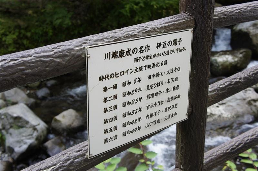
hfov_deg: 45.5
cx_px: 129
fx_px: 308
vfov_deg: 31.1
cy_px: 86
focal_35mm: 43
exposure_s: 1/200
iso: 500
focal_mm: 29
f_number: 5
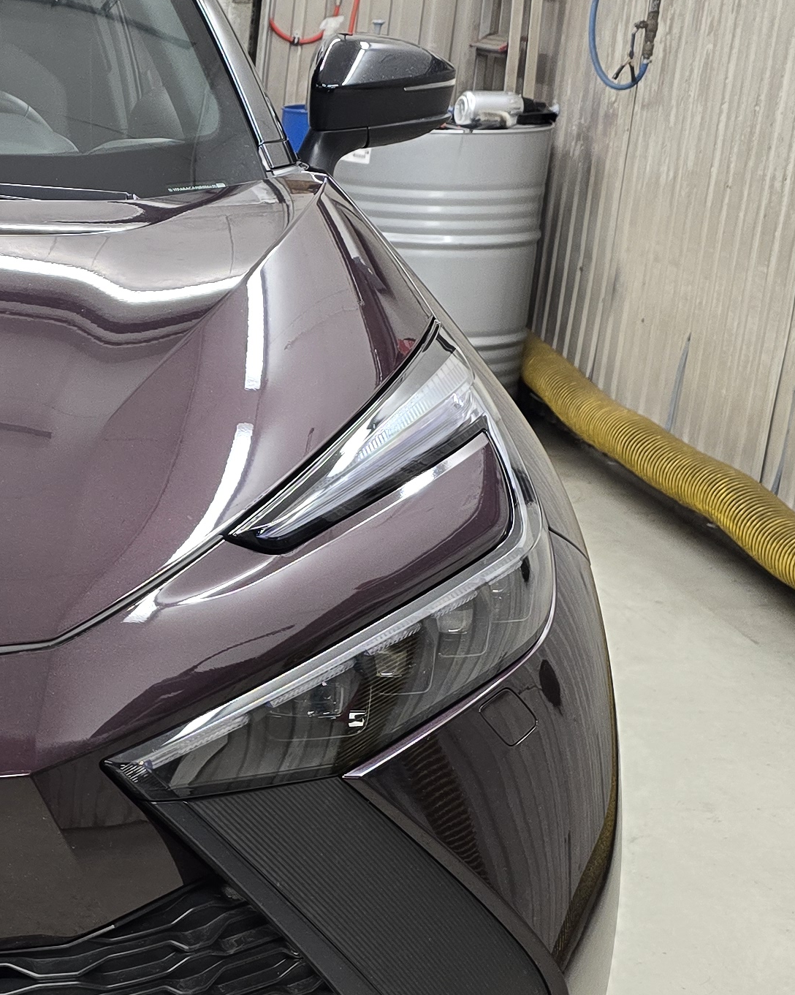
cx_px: -297
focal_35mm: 66
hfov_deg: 20.7
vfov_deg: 28.5
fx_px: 1942
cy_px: 657
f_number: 1.7
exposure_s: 1/100
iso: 200
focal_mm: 6.3
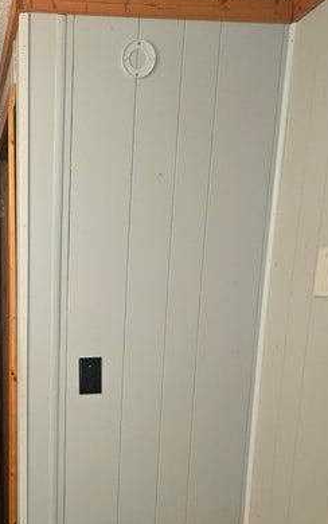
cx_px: 26
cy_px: 399
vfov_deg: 47.3
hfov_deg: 30.4
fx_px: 572
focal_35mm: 40
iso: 1000
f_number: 1.8
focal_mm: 5.4
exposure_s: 1/120
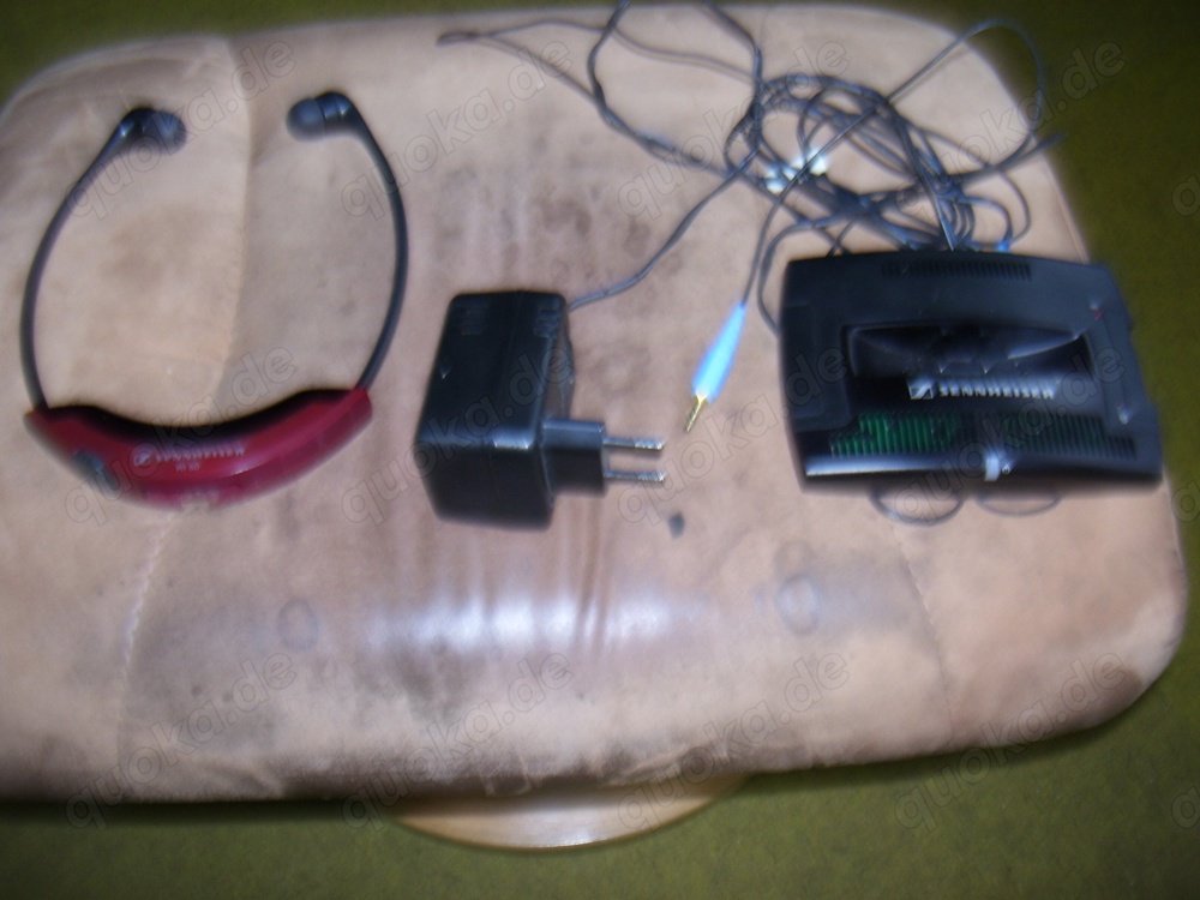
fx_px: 1283
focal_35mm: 37
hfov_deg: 50.1
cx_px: 600
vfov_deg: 38.7
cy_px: 450
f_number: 2.7
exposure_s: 1/60
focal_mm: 6
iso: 80
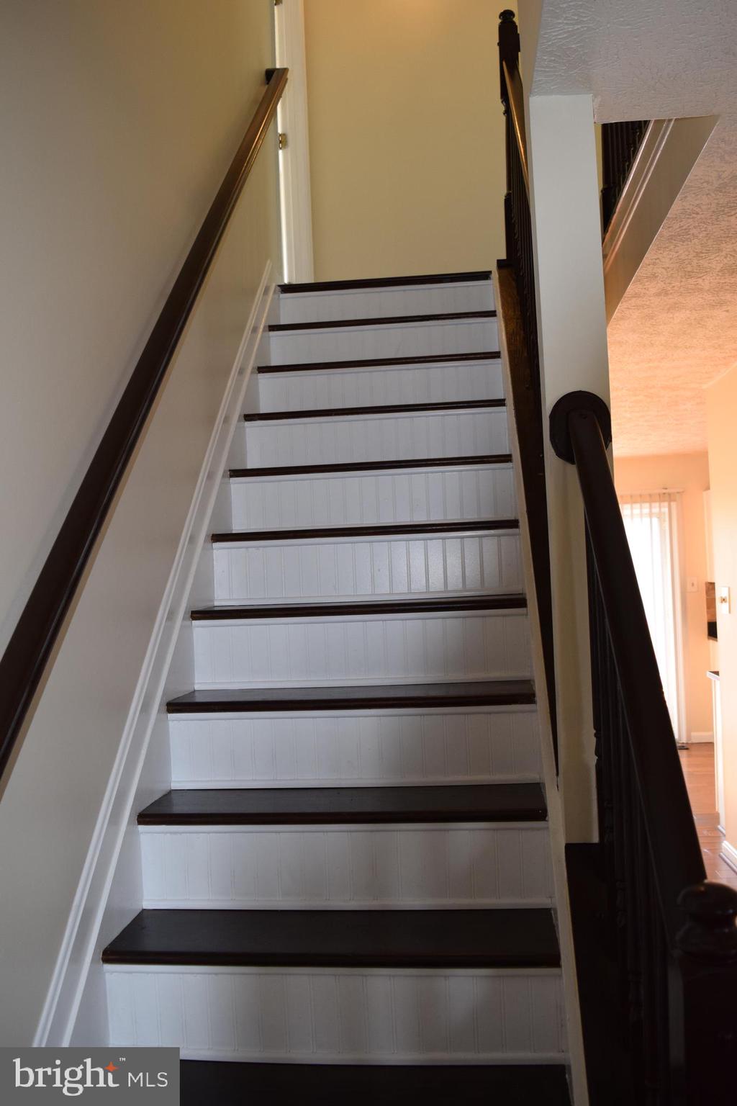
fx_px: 967
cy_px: 553
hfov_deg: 41.7
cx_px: 368
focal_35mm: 32
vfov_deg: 59.5
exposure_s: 1/100
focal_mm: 21
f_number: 5
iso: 800
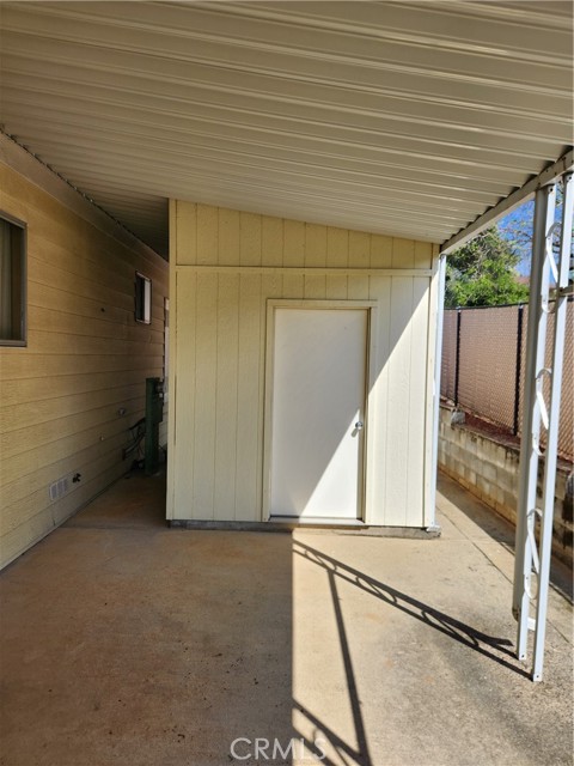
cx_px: 287
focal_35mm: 23
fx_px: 509
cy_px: 383
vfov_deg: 73.9
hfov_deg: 58.9
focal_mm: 5.4
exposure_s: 1/1399
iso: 20
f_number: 1.8
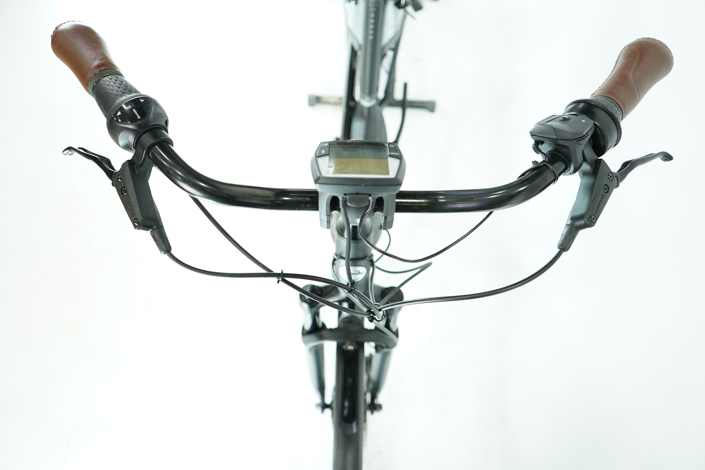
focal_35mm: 28
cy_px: 235
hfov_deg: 65.5
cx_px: 352
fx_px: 548
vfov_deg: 46.4
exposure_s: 1/200
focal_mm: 28
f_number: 3.5
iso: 1600
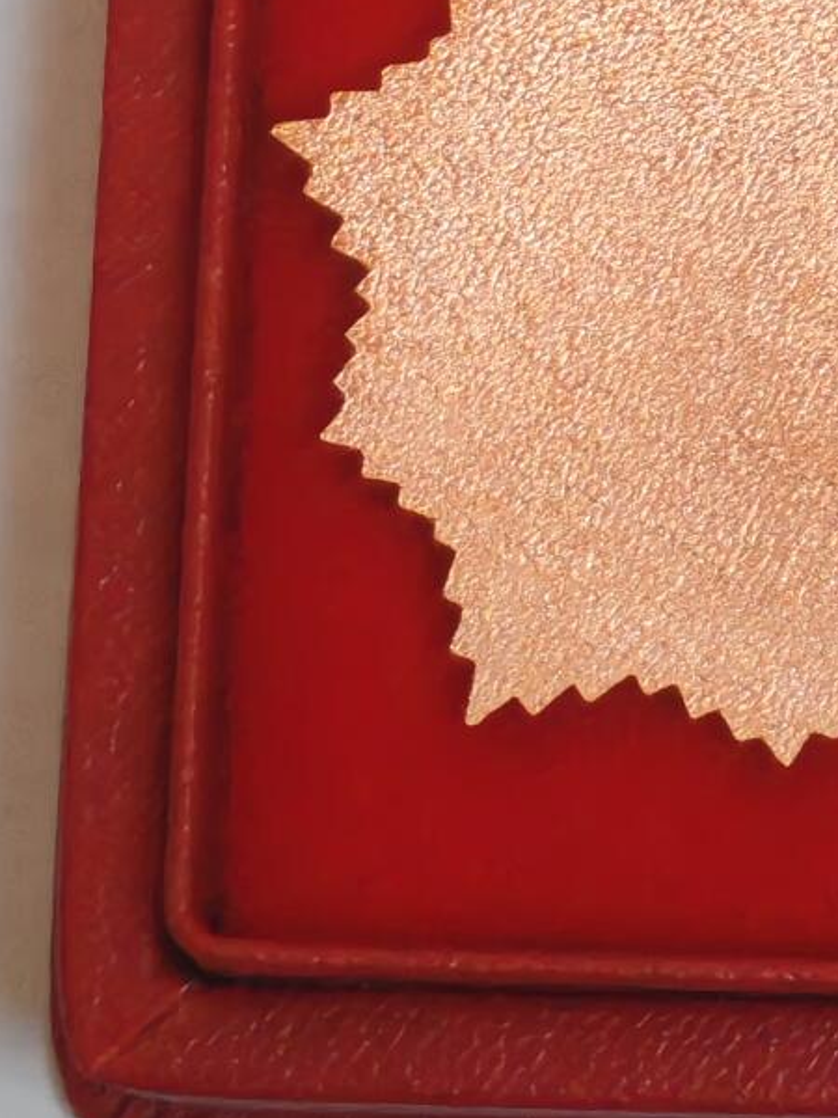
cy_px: -222
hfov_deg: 7.3
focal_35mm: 204
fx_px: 6585
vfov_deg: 9.6
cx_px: 855
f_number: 1.95
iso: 800
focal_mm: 5.52
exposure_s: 1/33
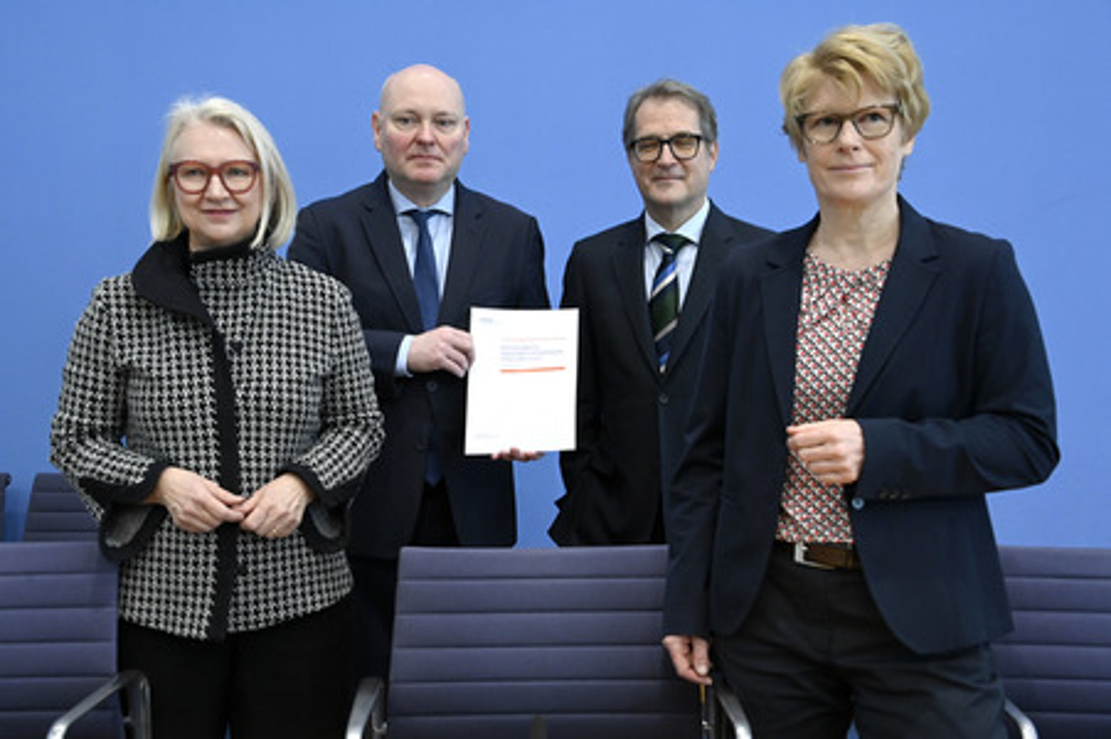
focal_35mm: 44
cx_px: 556
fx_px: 1357
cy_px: 370
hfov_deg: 44.5
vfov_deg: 30.5
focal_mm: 44
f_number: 5.6
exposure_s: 1/640
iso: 4000
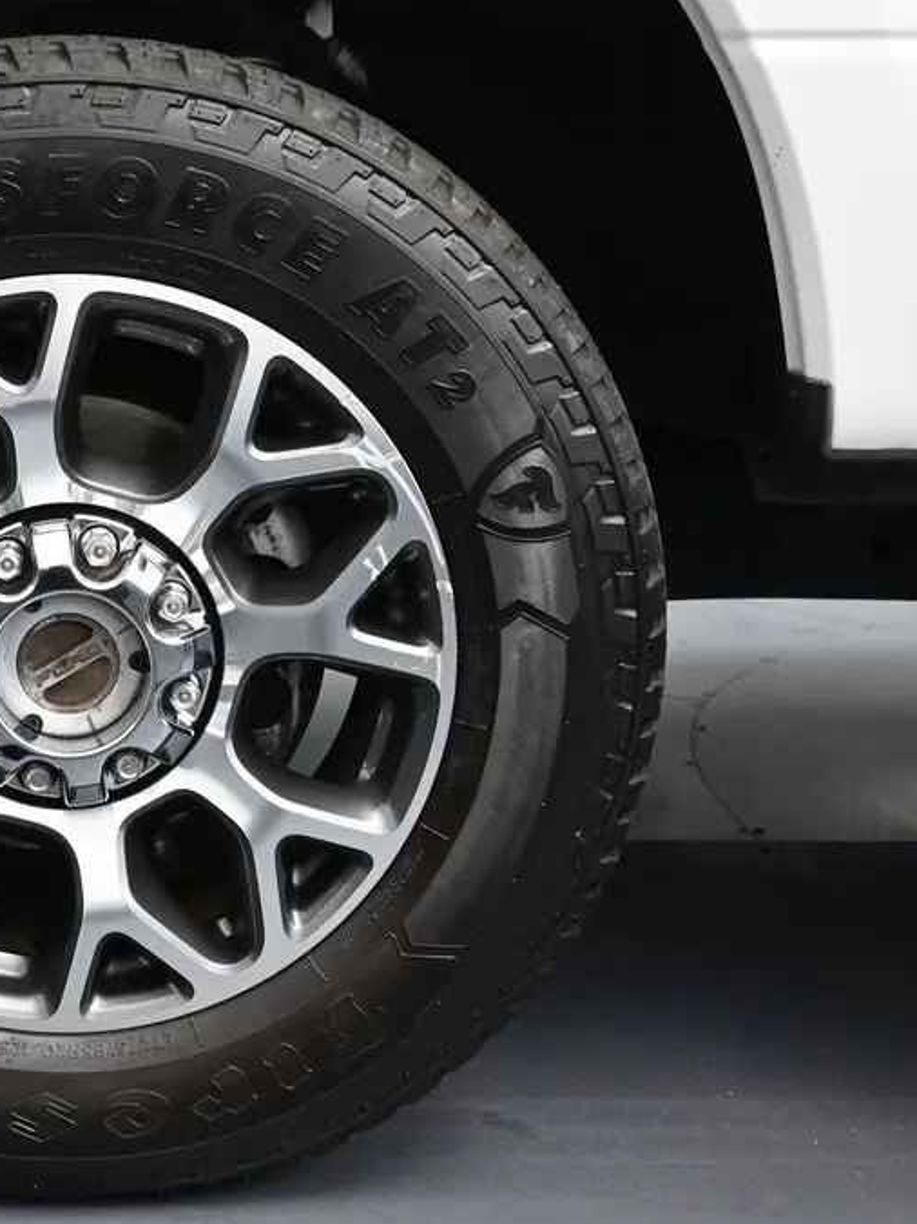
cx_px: 34
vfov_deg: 35.1
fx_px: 1934
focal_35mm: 55
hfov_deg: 25.6
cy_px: 617
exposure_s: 1/125
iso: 640
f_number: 4.2
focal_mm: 25
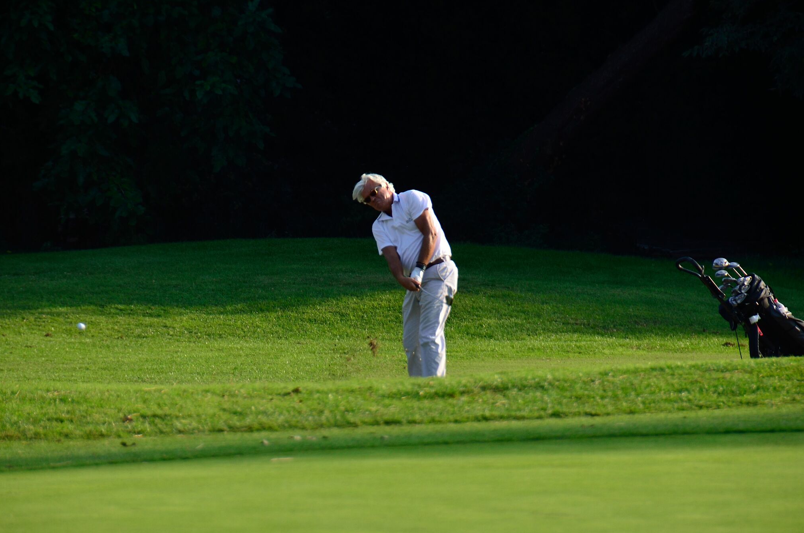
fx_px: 6776
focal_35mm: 304
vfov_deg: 4.5
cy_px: 317
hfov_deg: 6.8
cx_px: 389
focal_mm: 170
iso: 200
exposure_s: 1/500
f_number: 5.6
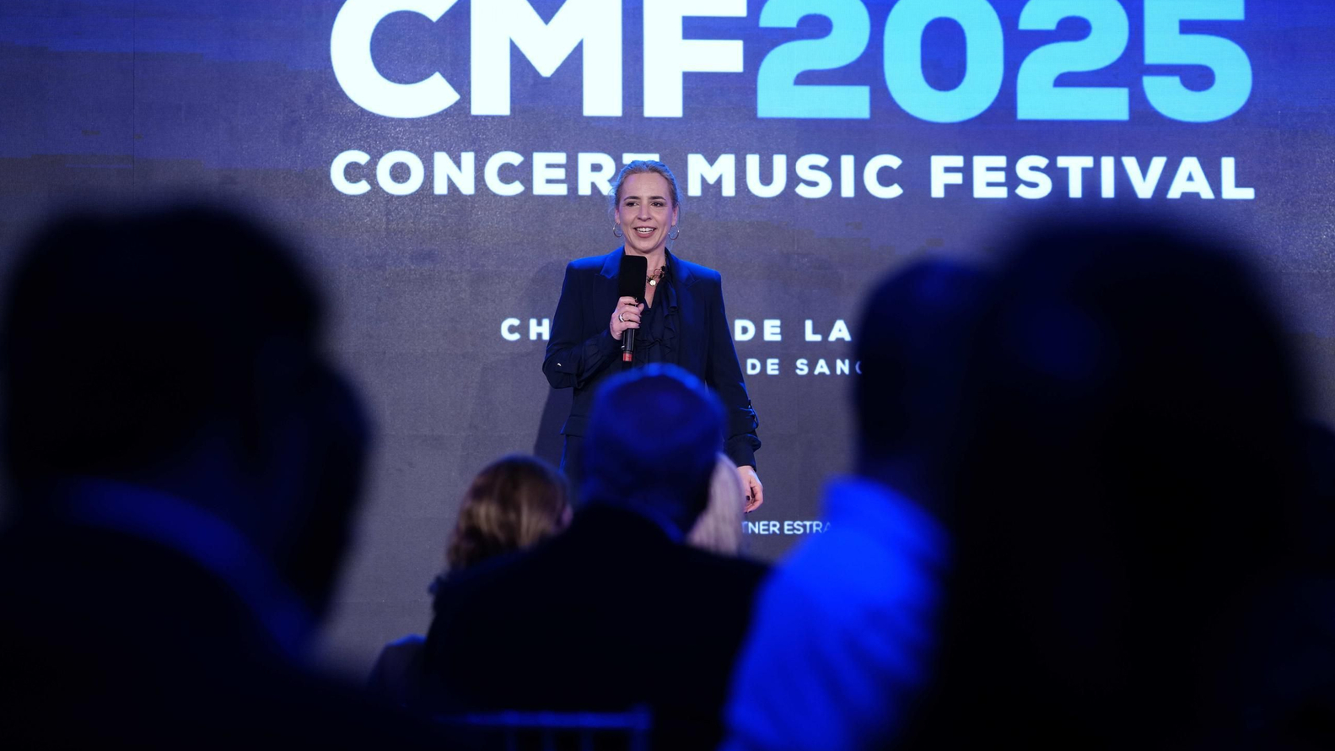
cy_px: 331
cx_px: 673
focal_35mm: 90
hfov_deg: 23.7
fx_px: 3186
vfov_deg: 13.4
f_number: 2.2
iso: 800
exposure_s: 1/200
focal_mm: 85
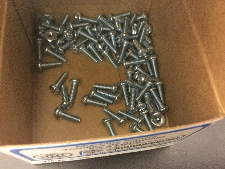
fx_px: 201
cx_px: 112
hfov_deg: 58.4
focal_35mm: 31
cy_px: 84
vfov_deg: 45.4
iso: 320
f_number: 2.4
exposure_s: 1/15
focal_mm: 3.3
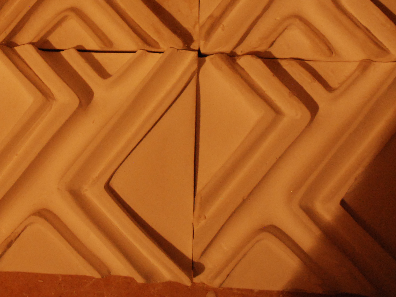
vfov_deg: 21.3
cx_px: 85
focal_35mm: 68
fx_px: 778
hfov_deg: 28.0
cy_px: 53
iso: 1250
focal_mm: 24
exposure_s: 1/10
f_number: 9
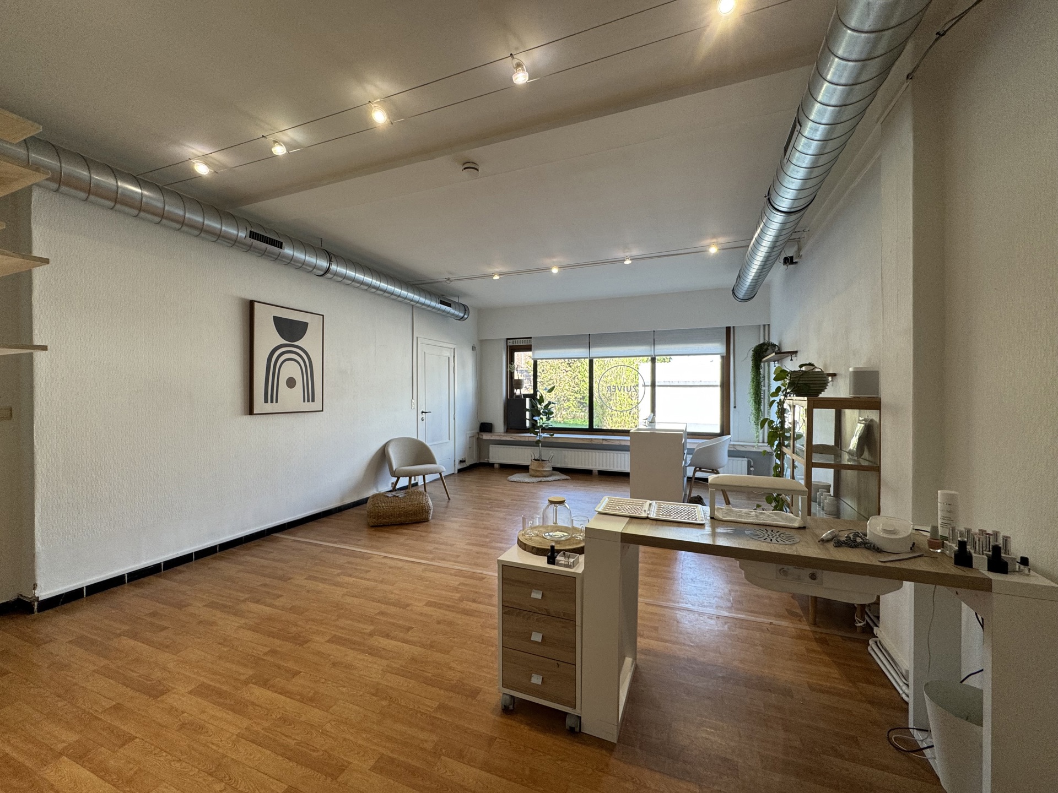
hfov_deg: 102.1
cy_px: 396
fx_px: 428
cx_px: 529
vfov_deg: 85.7
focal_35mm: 14
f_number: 2.2
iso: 100
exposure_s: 1/100
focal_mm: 2.22
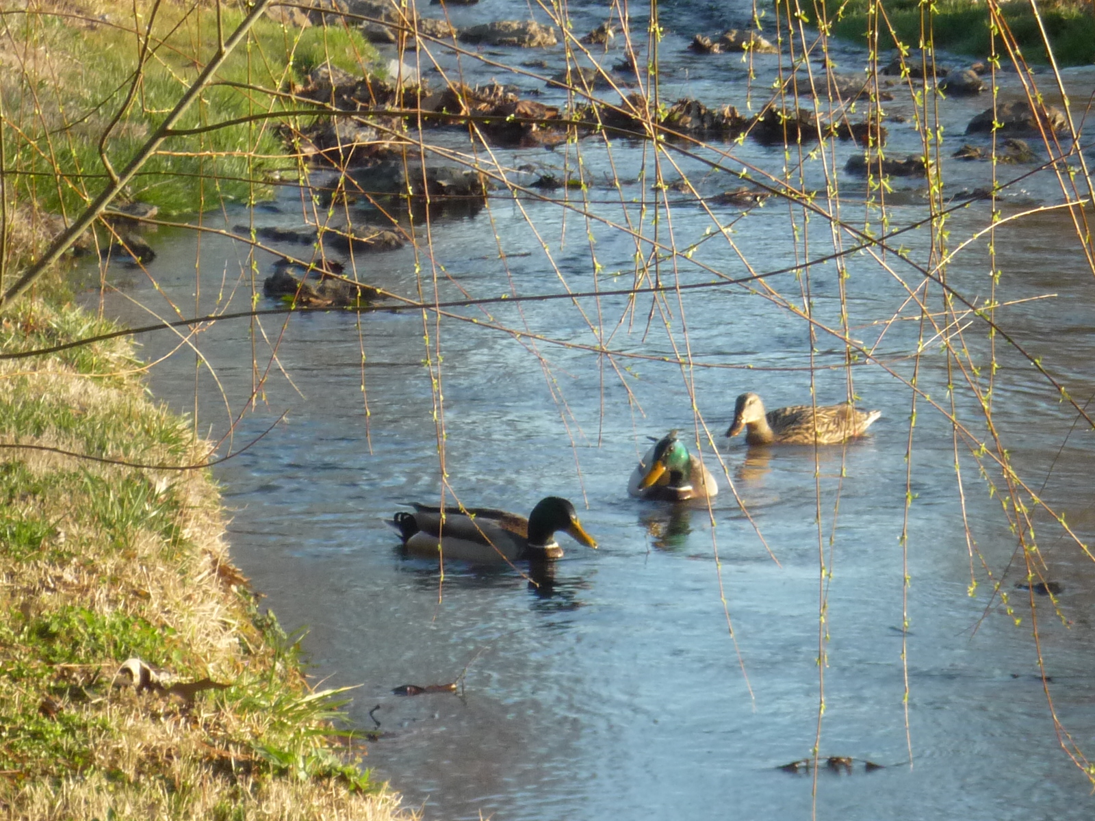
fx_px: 8446
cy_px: 410
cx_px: 548
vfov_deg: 5.6
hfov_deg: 7.4
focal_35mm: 267
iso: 160
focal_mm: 26
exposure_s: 1/125
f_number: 5.9
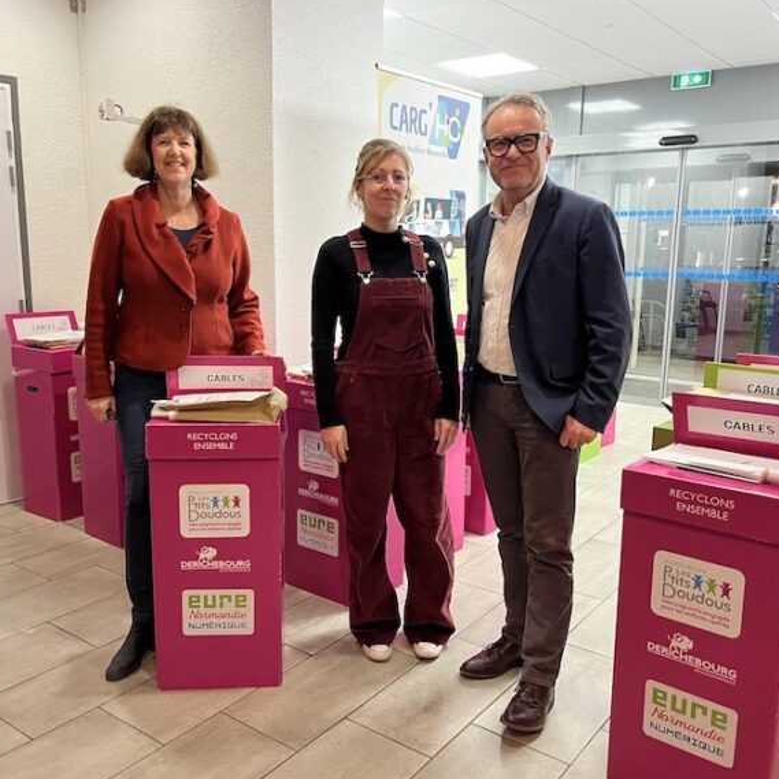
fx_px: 789
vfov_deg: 52.5
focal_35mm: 31
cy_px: 387
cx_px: 383
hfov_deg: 52.5
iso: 200
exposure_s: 1/50
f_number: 1.6
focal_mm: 5.1
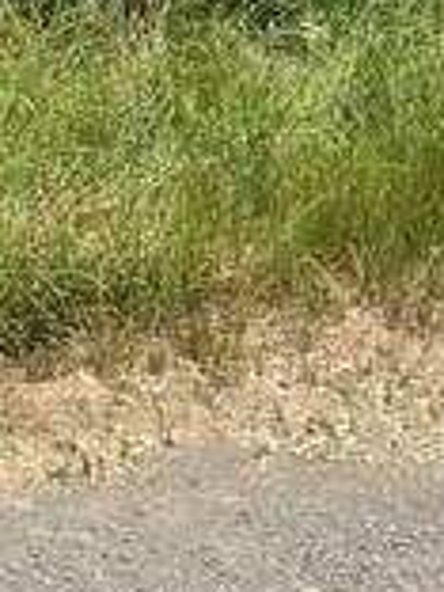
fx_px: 1830
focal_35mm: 107
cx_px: -250
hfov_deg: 13.0
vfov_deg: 15.9
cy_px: -448
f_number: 1.6
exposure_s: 1/5076
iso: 50
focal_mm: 5.1
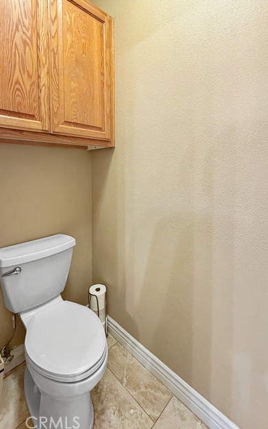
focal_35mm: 15
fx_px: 175
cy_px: 216
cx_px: 121
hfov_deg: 74.6
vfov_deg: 101.4
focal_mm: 2.22
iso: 400
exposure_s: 1/60
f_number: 2.2
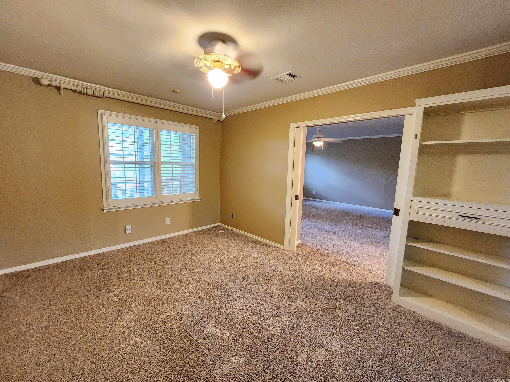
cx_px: 255
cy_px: 191
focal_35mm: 13
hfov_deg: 106.2
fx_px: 192
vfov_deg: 89.9
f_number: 2.2
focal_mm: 2.2
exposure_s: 1/24
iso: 800
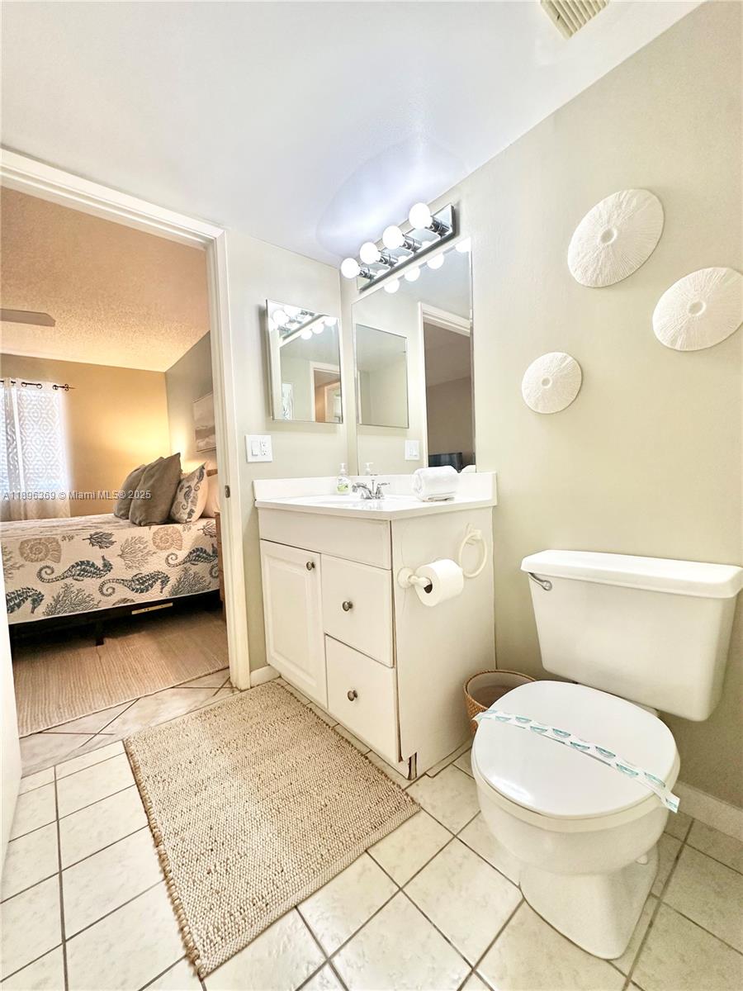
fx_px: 401
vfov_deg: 102.1
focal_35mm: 14
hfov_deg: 85.7
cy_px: 496
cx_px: 372
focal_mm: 2.22
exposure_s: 1/120
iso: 160
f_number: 2.2
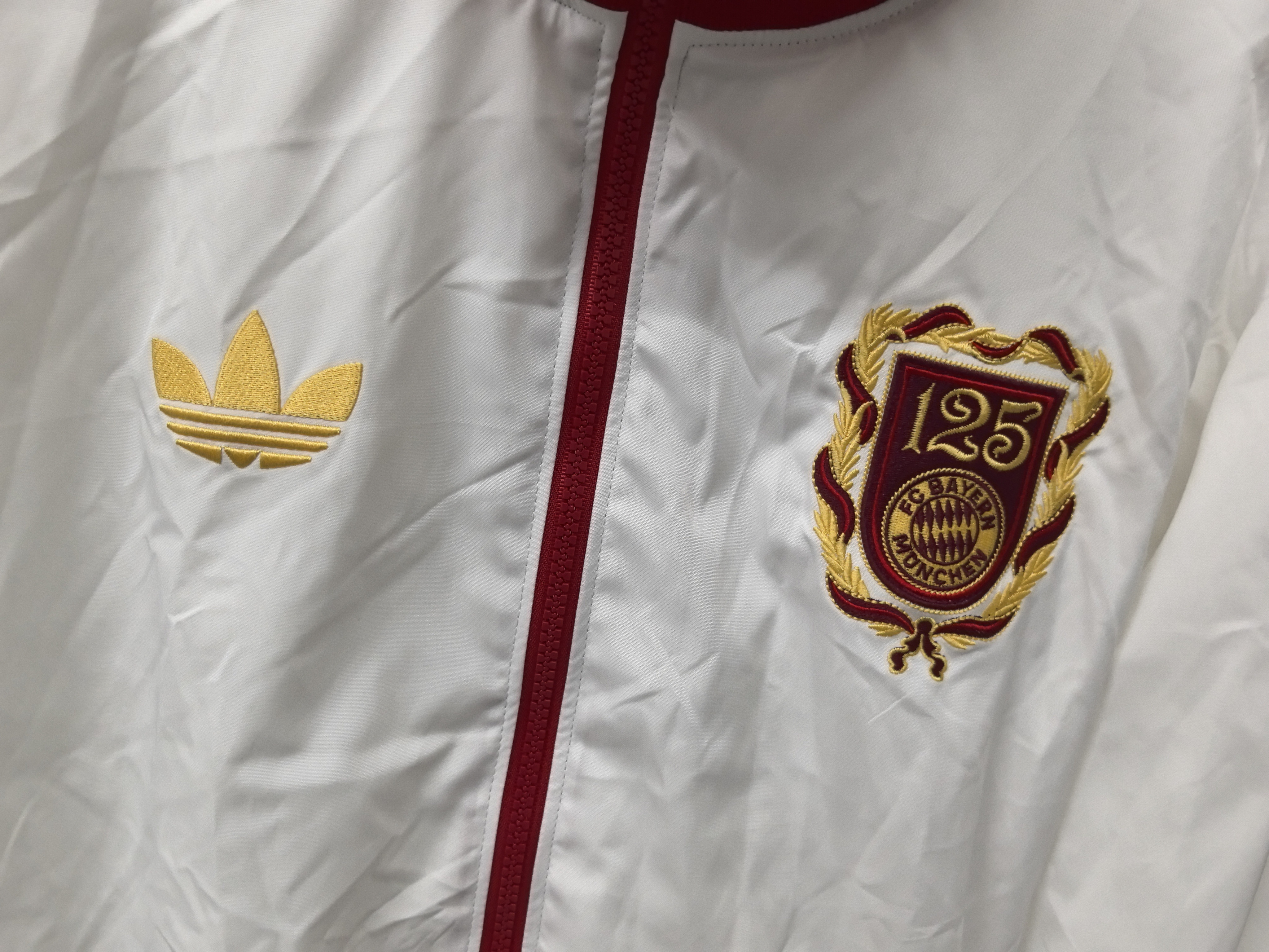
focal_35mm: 27
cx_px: 634
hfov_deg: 65.3
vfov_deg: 51.4
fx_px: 990
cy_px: 476
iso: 400
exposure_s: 1/50
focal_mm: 6.98
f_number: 2
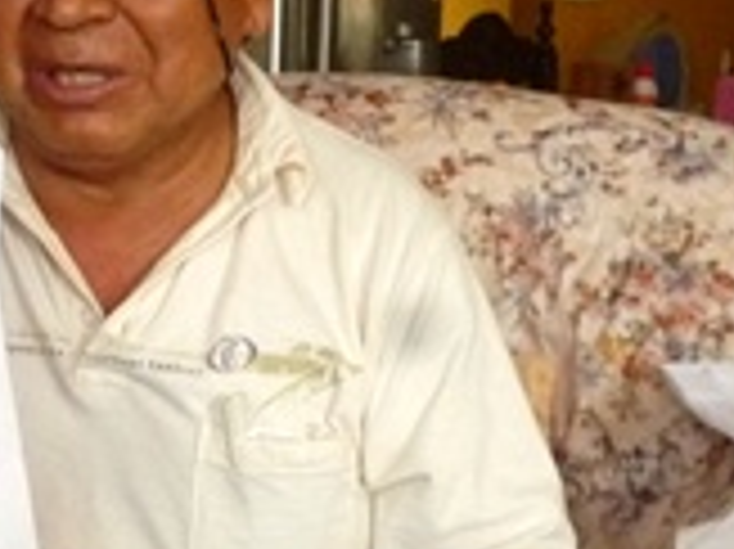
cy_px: 356
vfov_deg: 13.1
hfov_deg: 17.1
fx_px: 2394
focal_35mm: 113
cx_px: 5
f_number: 3.7
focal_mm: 7.3
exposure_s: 1/50
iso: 400
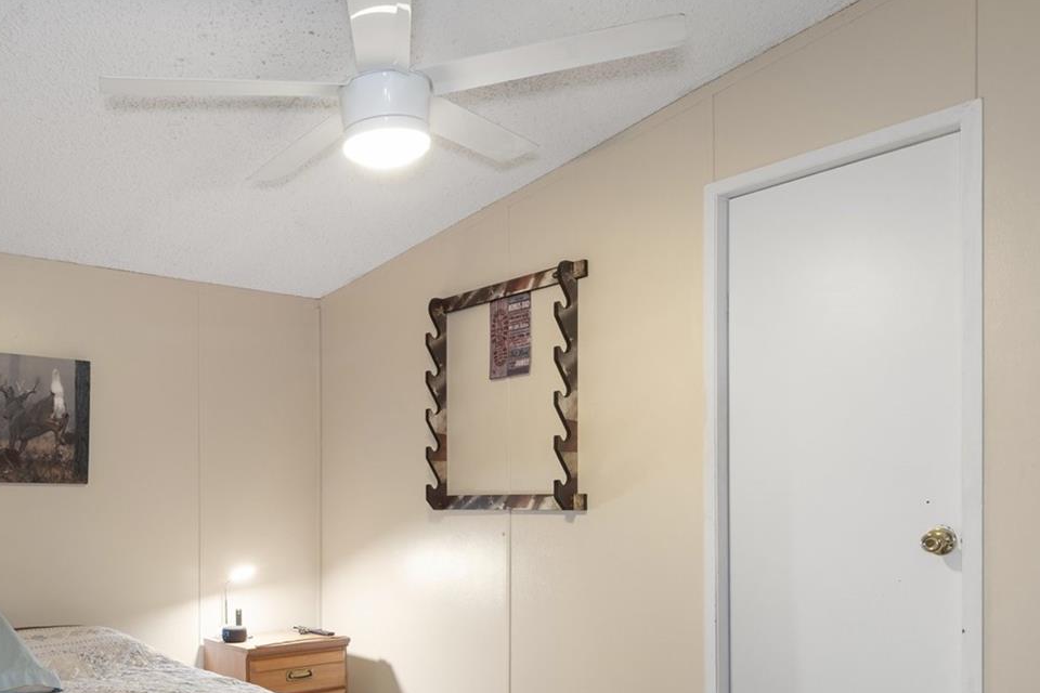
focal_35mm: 30
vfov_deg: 42.5
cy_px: 501
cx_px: 303
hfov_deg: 59.7
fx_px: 867
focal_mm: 18
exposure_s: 5
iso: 320
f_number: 8
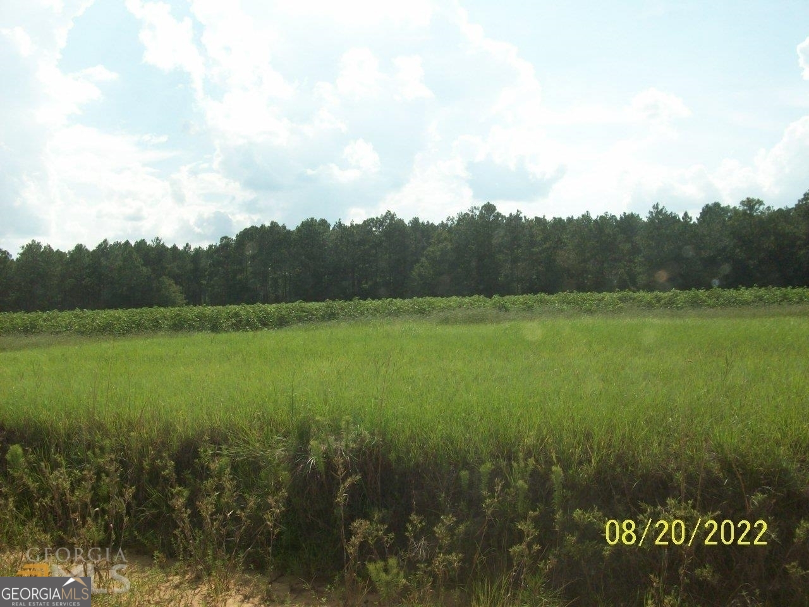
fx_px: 795
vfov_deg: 41.8
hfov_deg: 54.0
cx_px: 404
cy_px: 304
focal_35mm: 34
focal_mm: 5.7
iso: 64
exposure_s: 1/470
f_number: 5.5
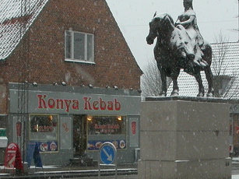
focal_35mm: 98
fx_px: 676
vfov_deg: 15.0
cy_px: 149
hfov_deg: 20.0
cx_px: 165
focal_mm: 7.85
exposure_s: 1/125
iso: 100
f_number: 4.7
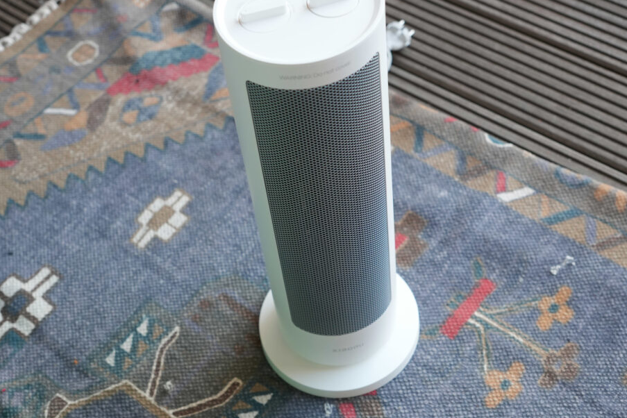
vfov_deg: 23.4
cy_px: 204
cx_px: 303
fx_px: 1010
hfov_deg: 34.5
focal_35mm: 58
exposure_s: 1/160
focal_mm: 36
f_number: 4
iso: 800
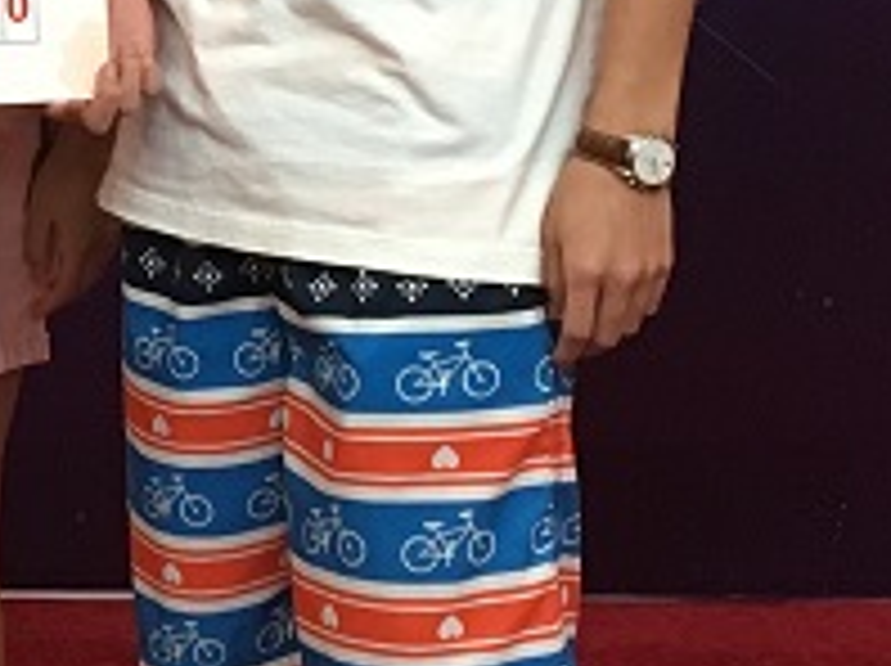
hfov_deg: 14.4
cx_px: -225
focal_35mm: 132
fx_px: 3394
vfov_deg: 11.1
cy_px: -61
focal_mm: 4.15
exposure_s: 1/33
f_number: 2.2
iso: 160
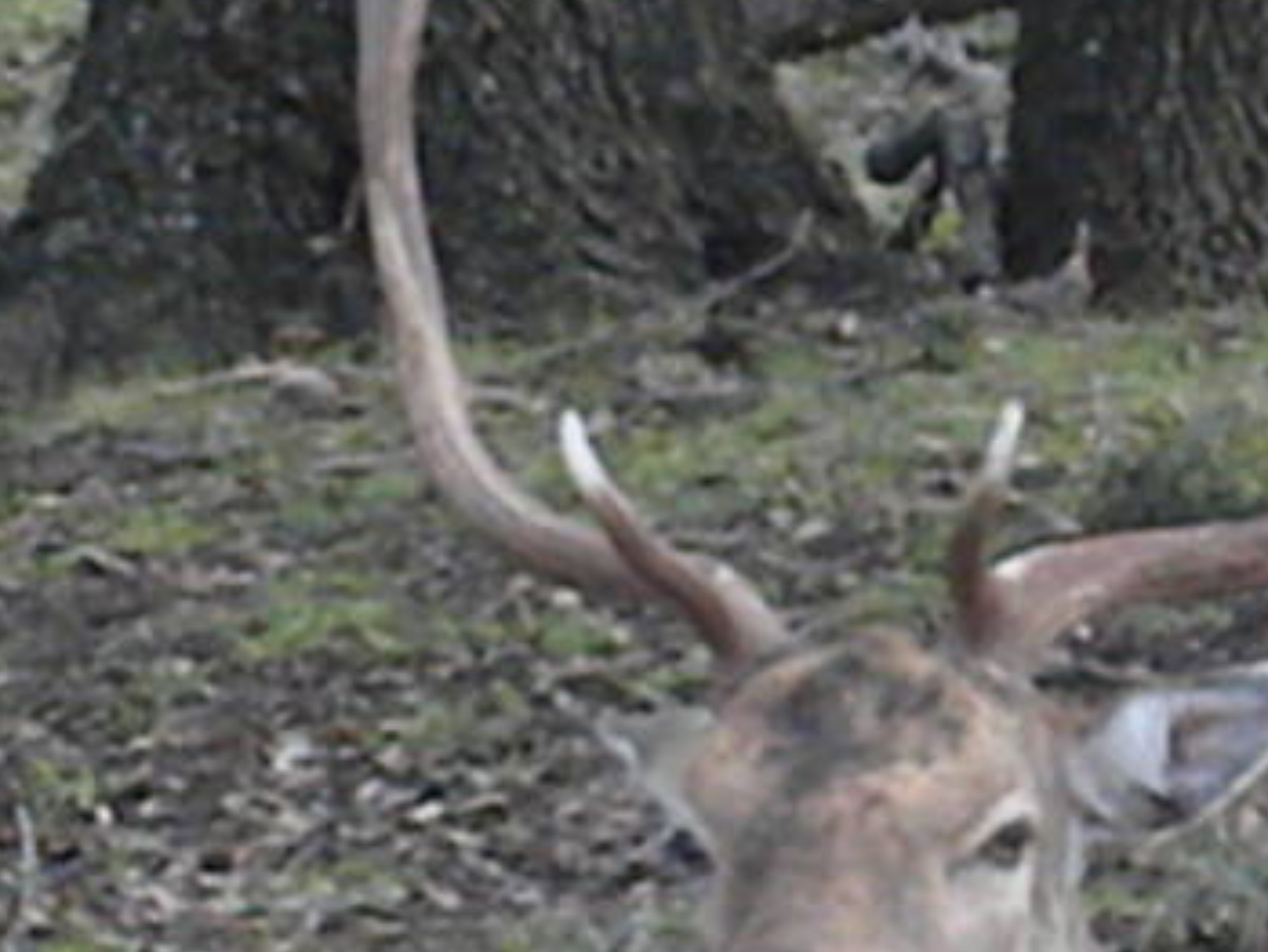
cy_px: 1108
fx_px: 19970
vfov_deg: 2.7
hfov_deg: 3.6
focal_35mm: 545
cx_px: 1373
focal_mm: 21
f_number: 5.1
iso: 690
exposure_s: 1/270
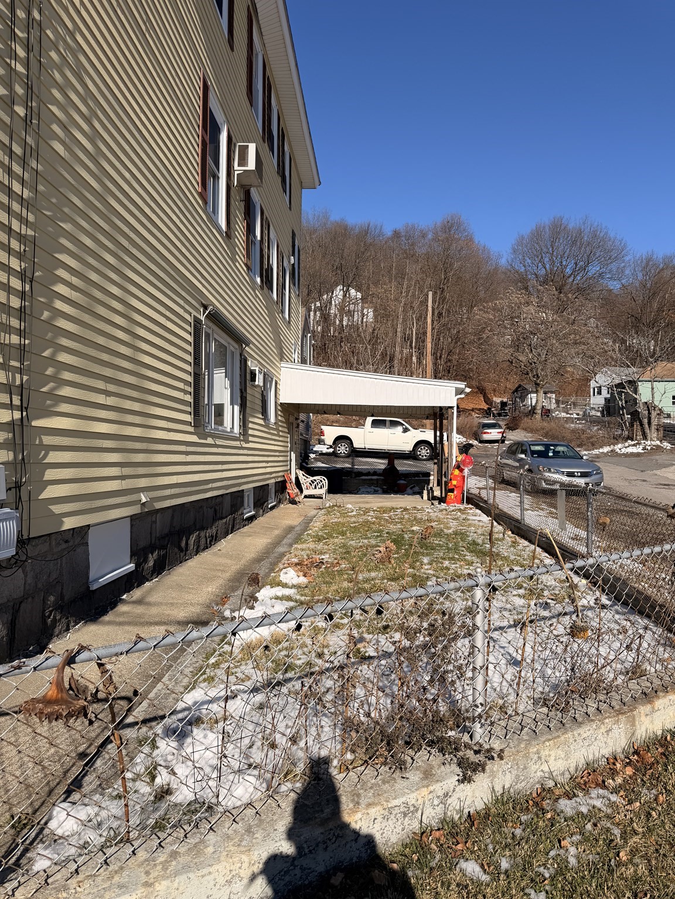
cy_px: 450
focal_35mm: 24
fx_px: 624
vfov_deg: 71.6
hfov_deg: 56.8
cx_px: 338
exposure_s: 1/6711
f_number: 1.78
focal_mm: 6.76
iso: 80
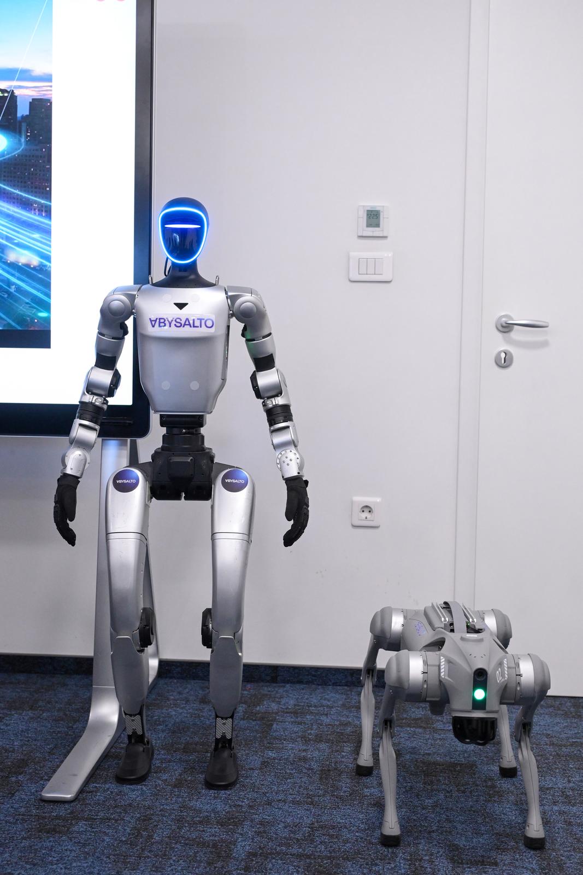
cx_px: 292
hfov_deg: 30.5
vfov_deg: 44.5
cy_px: 438
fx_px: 1069
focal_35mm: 44
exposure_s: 1/200
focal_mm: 44
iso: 4000
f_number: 4
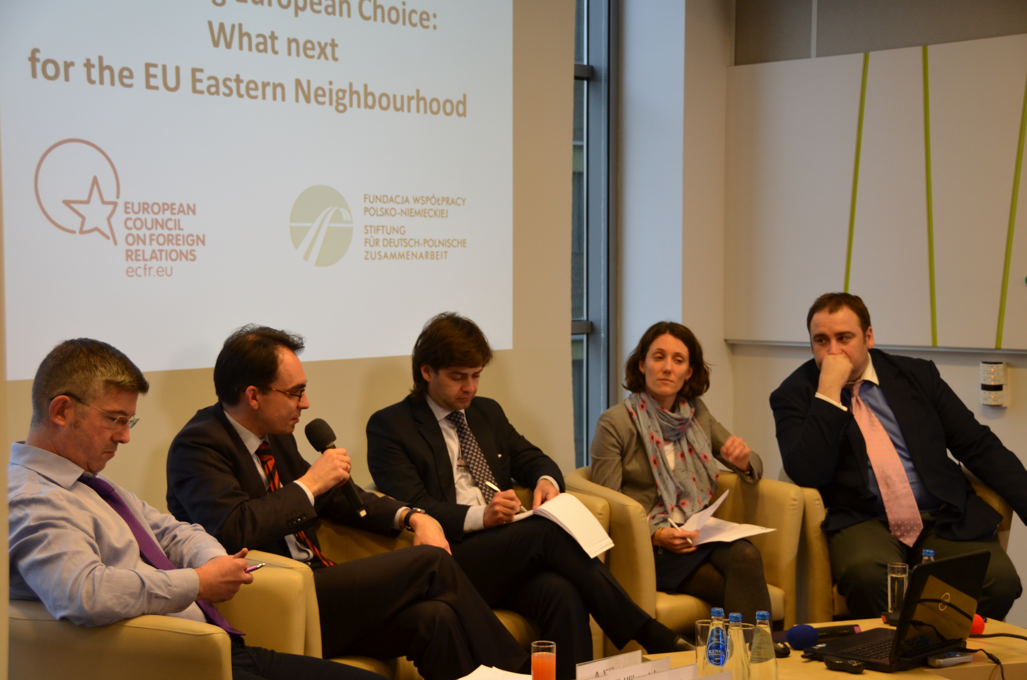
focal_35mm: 63
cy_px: 340
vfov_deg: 21.5
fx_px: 1794
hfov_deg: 32.0
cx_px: 514
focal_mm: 42
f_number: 4.5
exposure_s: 1/60
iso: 640
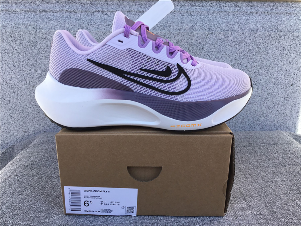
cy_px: 113
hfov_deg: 58.4
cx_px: 150
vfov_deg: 45.4
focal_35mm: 31
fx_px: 270
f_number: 2.4
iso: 25
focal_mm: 3.3
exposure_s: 1/369
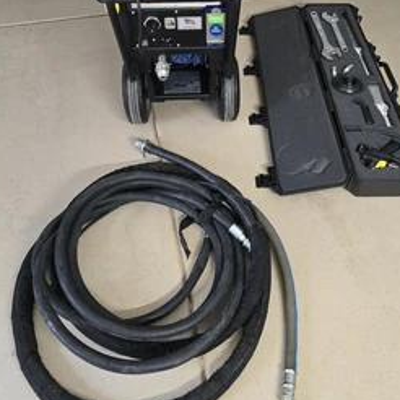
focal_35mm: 33
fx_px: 431
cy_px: 135
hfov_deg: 49.6
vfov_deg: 48.9
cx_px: 226
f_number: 1.7
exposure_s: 1/120
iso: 800
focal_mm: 6.3
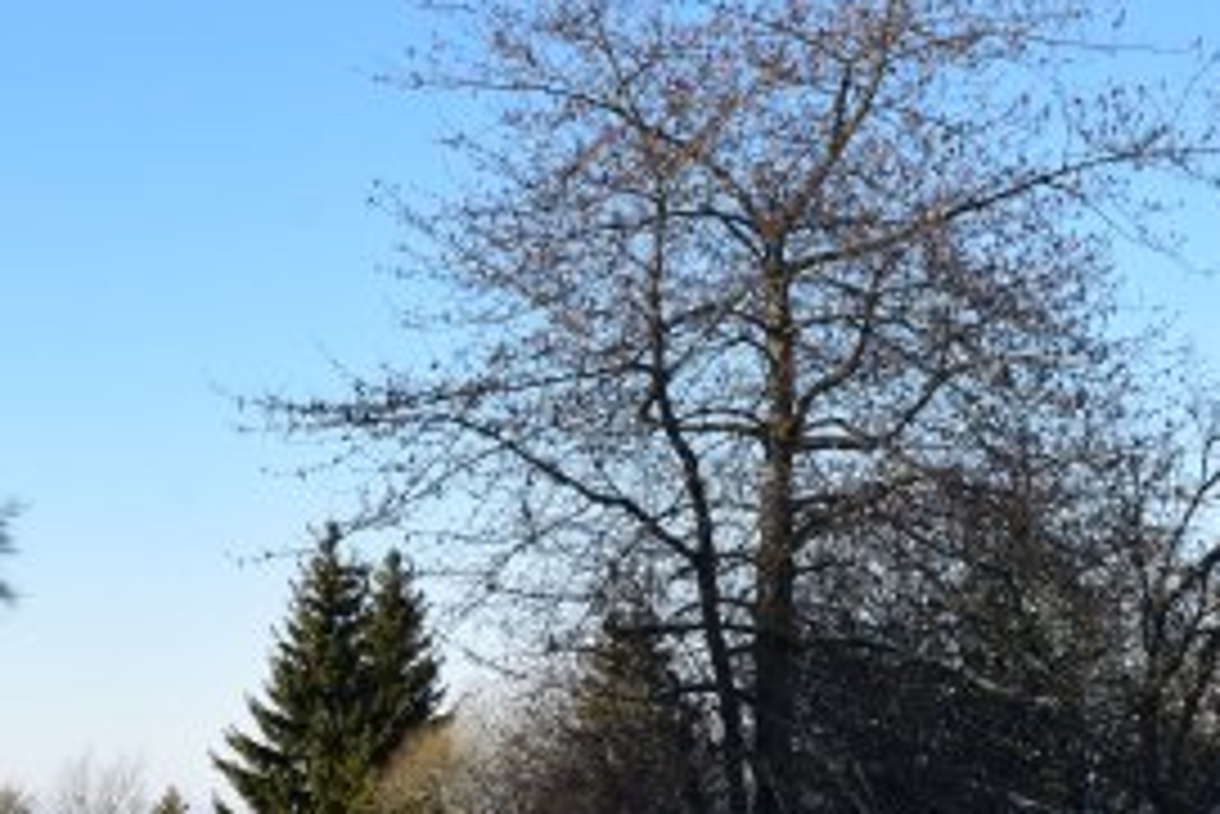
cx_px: 441
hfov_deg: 20.7
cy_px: 810
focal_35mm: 98
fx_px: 3327
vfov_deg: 13.8
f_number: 10
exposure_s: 1/320
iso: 400
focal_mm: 29
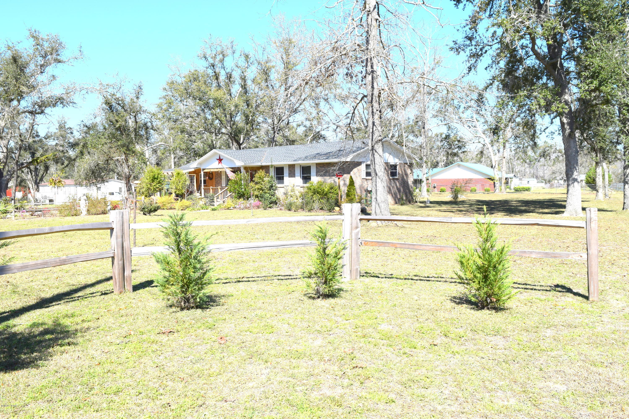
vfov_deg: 43.6
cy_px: 210
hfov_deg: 61.9
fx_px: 524
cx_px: 314
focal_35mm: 30
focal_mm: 20
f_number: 10
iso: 200
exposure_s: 1/400
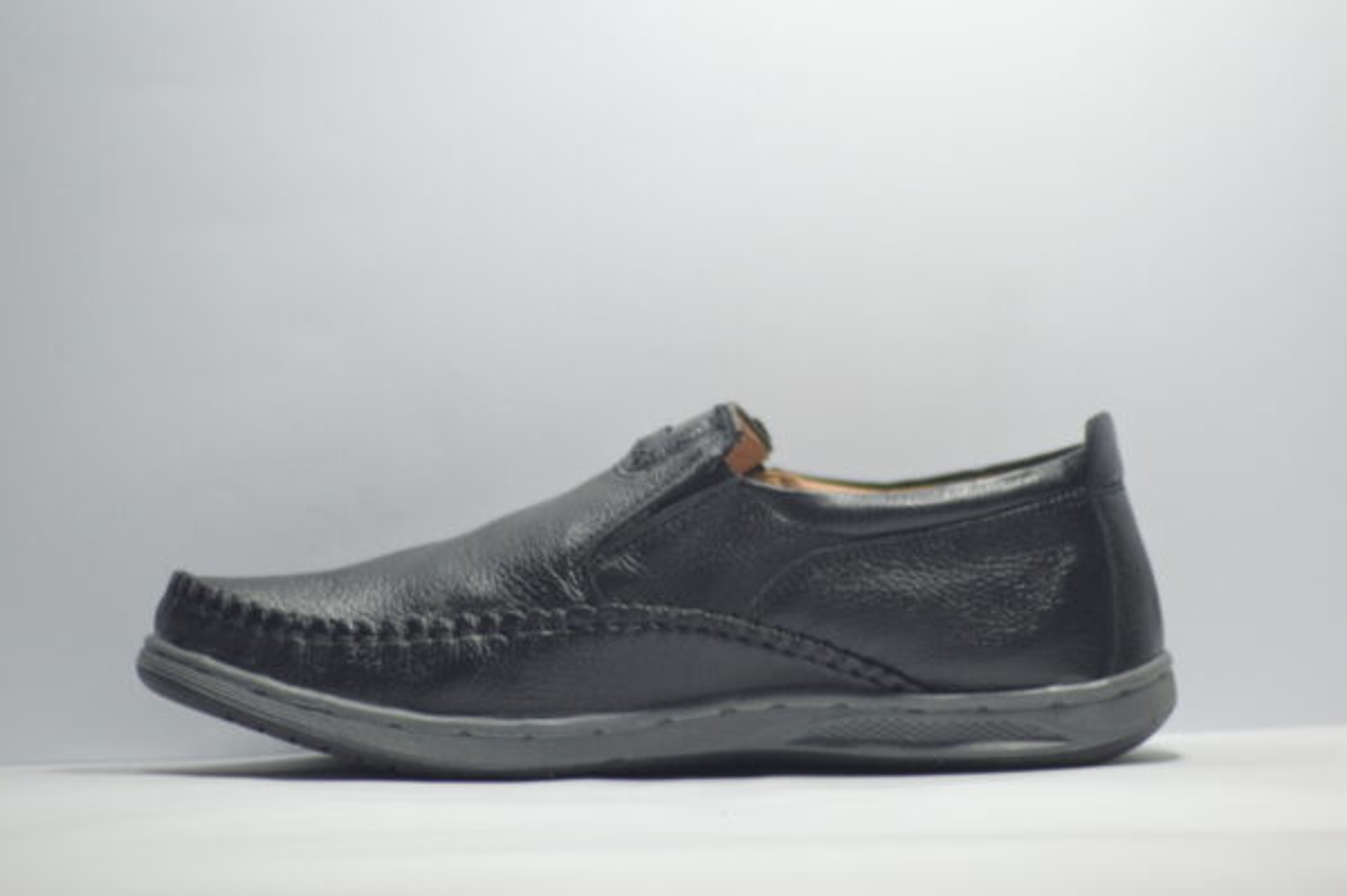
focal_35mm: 202
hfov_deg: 10.2
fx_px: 7570
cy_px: 448
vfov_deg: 6.8
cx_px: 674
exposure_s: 1/125
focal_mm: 135
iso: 720
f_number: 4.2
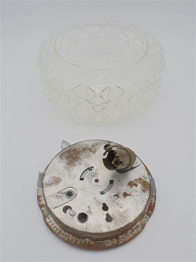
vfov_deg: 54.0
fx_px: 257
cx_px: 98
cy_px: 131
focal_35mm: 34
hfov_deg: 41.8
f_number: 4
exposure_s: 1/250
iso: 100
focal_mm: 6.1
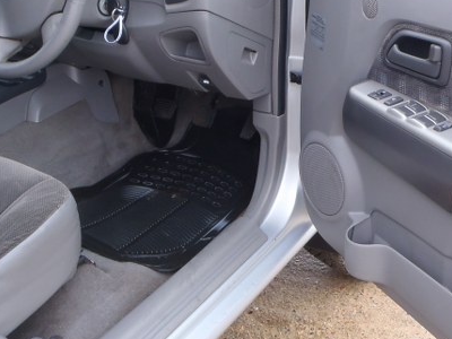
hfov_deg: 34.0
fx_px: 731
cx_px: 304
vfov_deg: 26.1
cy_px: 142
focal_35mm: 56
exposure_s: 1/30
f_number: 3.5
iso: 100
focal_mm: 5
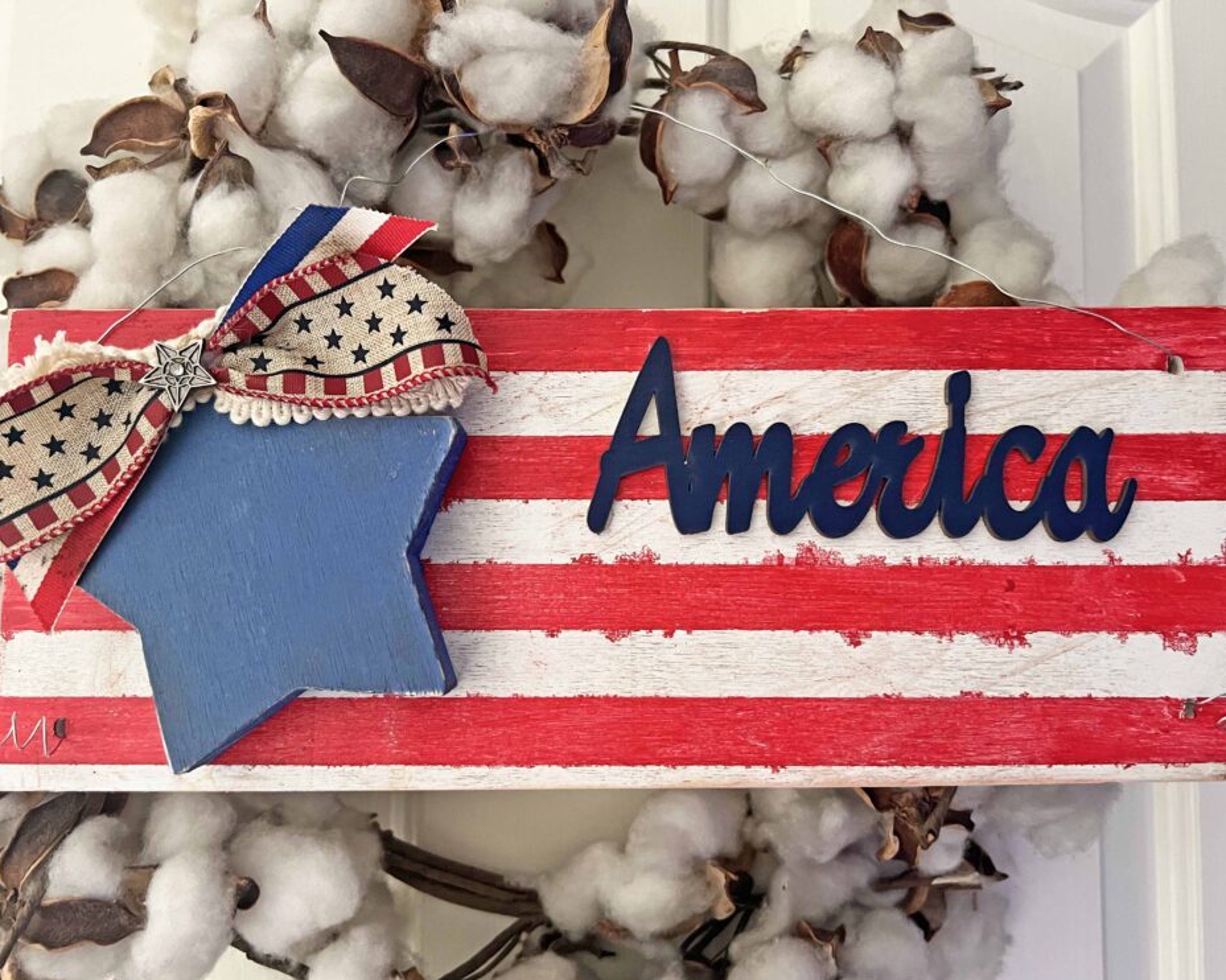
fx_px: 1016
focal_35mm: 28
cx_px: 600
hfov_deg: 62.2
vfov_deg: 51.5
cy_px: 506
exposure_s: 1/60
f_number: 1.5
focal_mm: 5.7
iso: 400
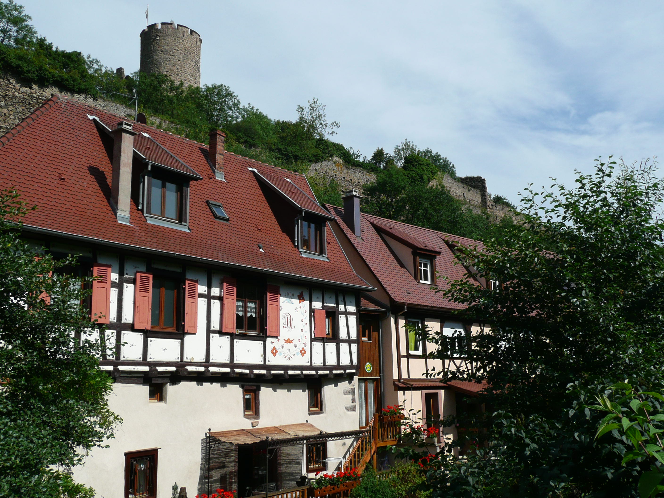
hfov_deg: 54.0
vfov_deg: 41.8
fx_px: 652
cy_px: 249
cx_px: 332
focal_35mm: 34
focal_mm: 5.5
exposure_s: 1/320
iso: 100
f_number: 9
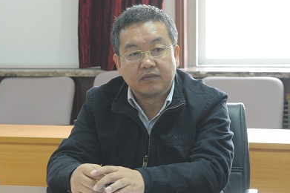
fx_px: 918
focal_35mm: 114
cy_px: 89
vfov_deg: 12.0
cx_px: 123
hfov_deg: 18.0
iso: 3200
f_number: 6.3
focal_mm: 70
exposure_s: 1/30
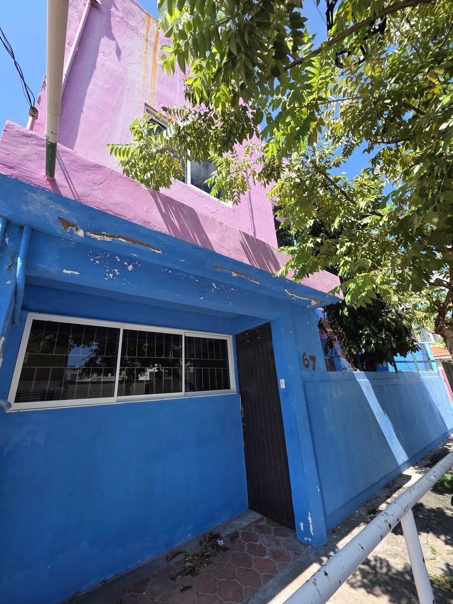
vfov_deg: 106.2
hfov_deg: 89.9
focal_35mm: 13
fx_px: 227
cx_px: 226
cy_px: 302
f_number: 1.9
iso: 40
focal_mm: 2.2
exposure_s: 1/679
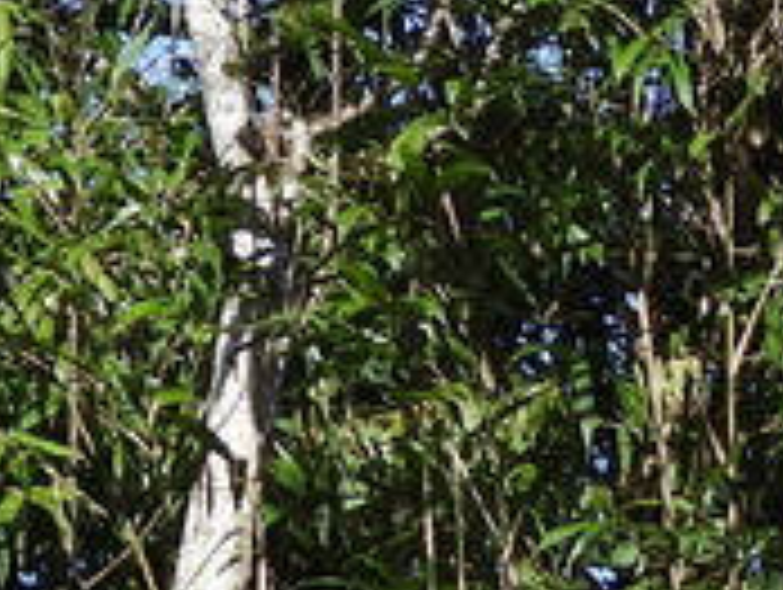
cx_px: -338
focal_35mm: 514
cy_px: -1121
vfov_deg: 2.9
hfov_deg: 3.8
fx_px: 11643
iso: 100
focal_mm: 12.5
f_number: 3.5
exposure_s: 1/800
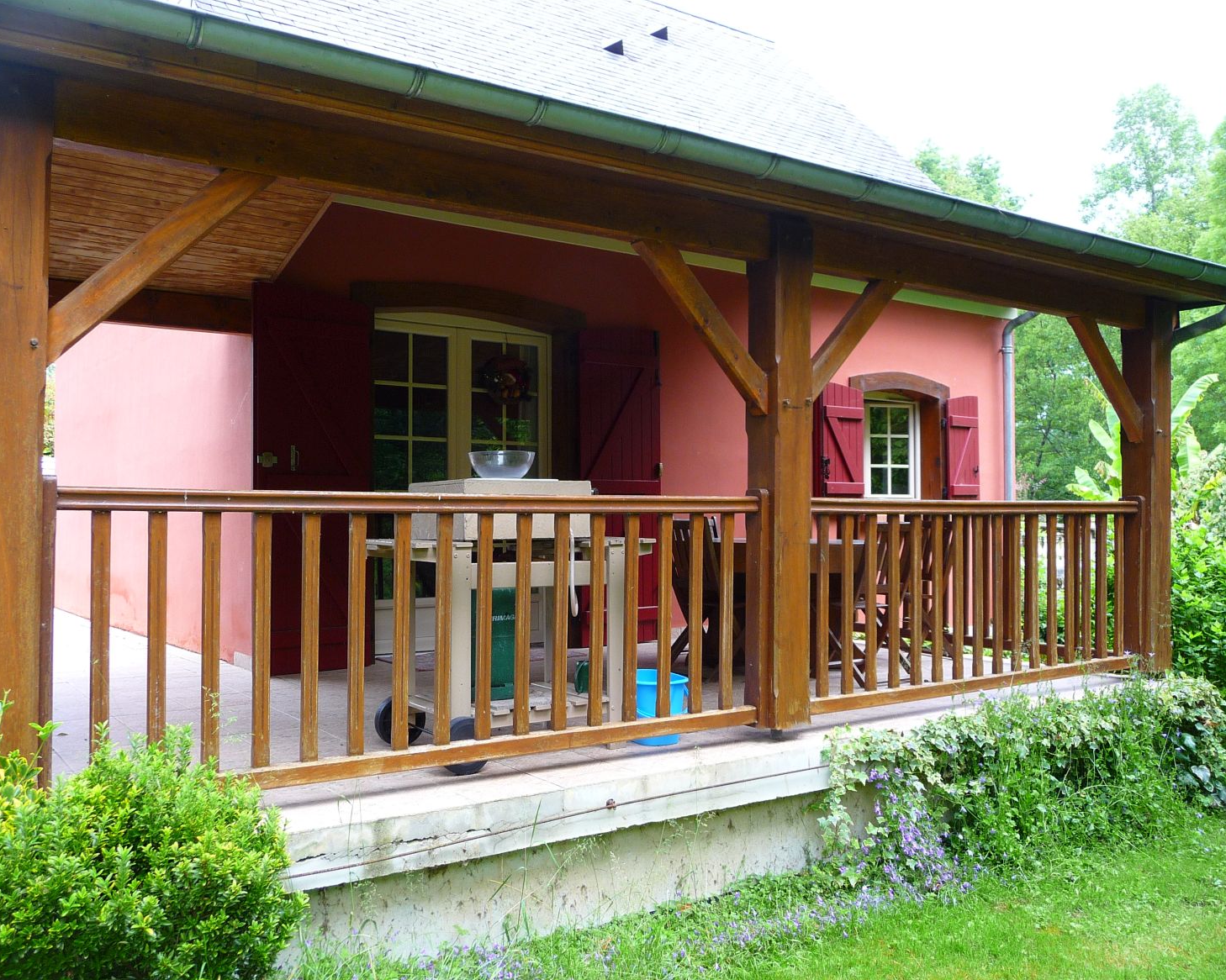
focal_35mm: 30
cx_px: 600
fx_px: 1088
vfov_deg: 48.5
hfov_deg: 58.8
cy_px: 490
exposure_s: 1/40
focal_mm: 4.7
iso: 100
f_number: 3.3
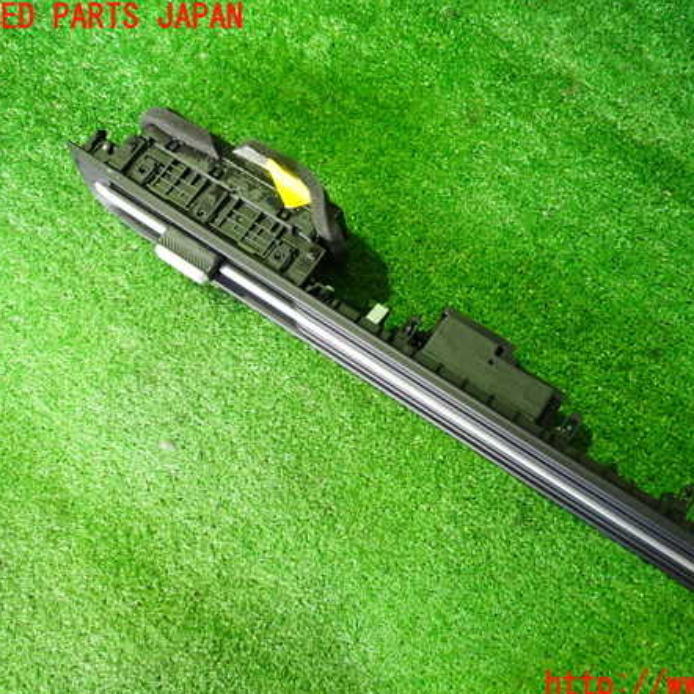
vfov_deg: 46.0
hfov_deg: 45.7
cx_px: 429
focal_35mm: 36
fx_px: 817
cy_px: 352
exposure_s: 1/30
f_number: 2.3
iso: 800
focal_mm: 5.4
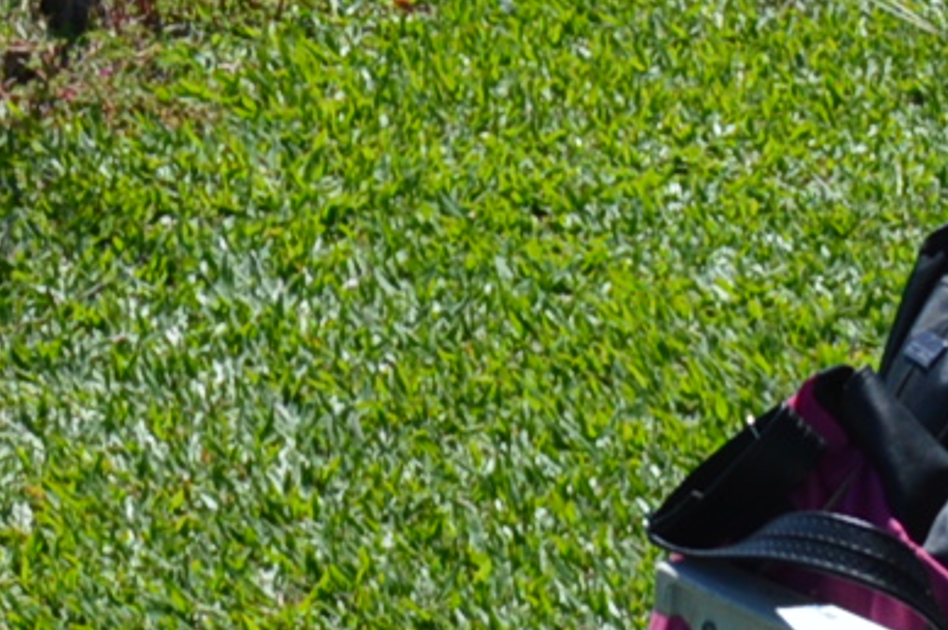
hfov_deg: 7.7
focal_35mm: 256
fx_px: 6735
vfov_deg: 5.0
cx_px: -1053
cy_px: -1431
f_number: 8
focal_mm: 22
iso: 100
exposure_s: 1/250
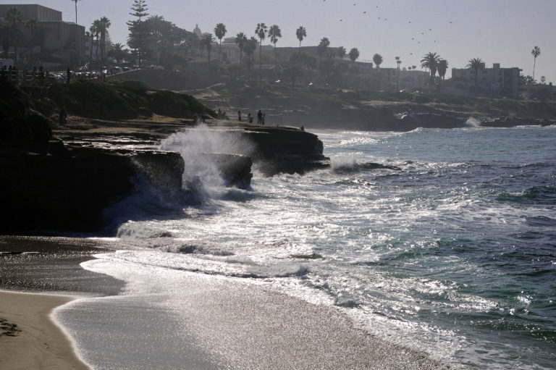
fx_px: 1042
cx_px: 278
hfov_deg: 29.9
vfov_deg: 20.1
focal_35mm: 68
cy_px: 185
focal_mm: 45
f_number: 8
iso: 200
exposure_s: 1/3000
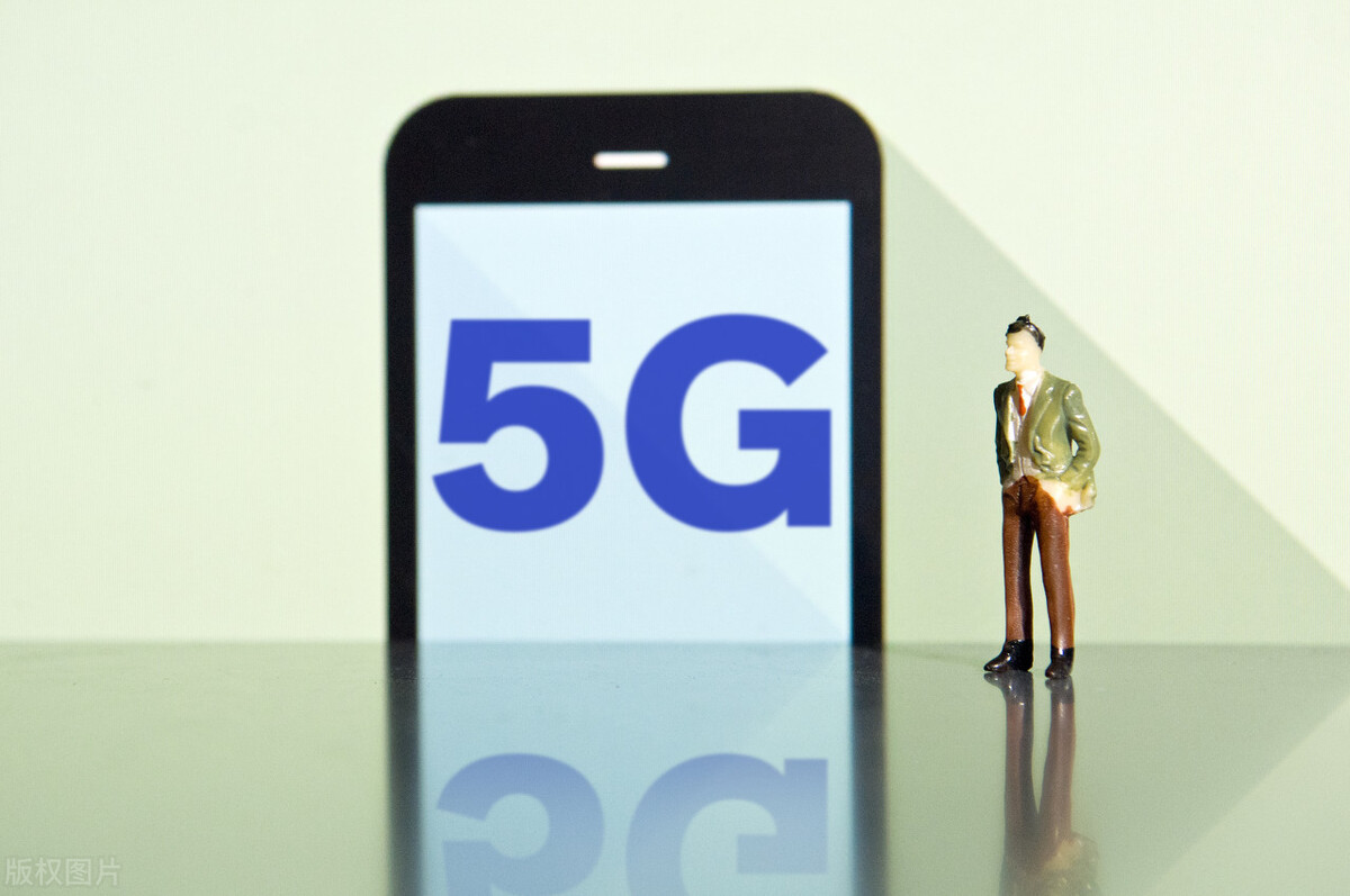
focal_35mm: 75
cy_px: 448
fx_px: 2809
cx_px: 675
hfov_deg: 27.0
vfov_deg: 18.1
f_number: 5
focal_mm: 50
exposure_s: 1/160
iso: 1250
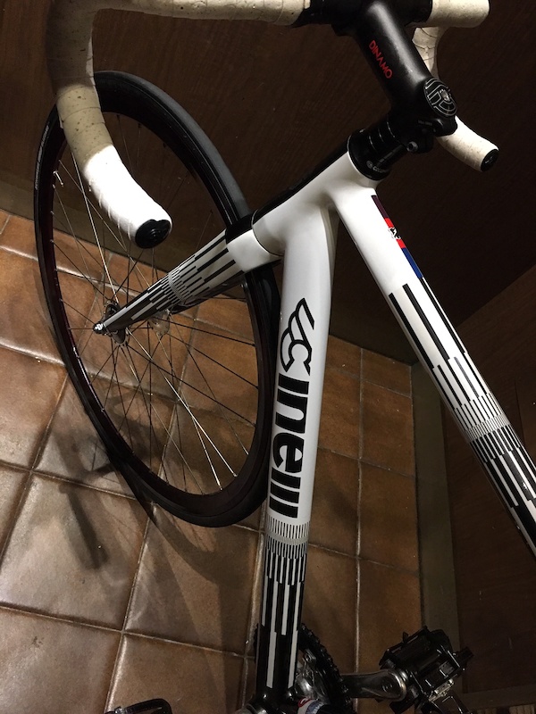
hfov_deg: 48.2
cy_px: 357
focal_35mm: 29
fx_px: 599
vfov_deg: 61.7
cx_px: 268
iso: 50
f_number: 2.2
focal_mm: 4.15
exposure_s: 1/4
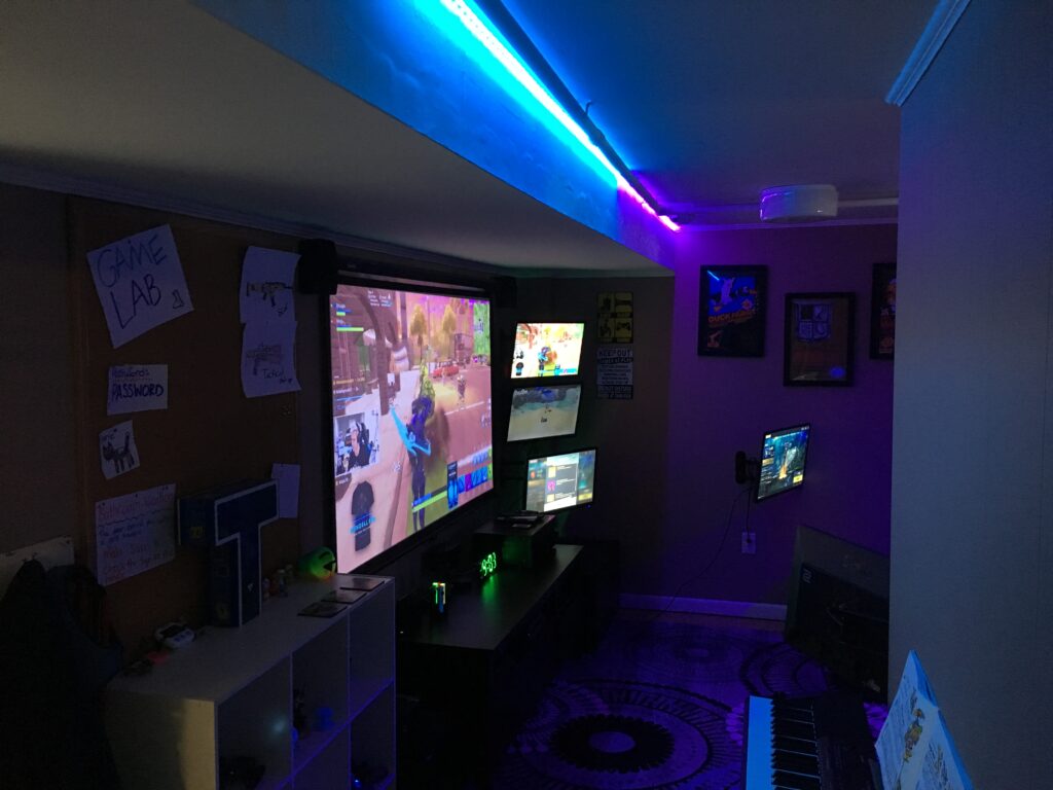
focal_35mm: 29
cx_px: 526
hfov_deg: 61.7
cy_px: 395
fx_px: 882
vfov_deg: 48.2
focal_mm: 4.15
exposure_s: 1/15
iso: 250
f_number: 2.2
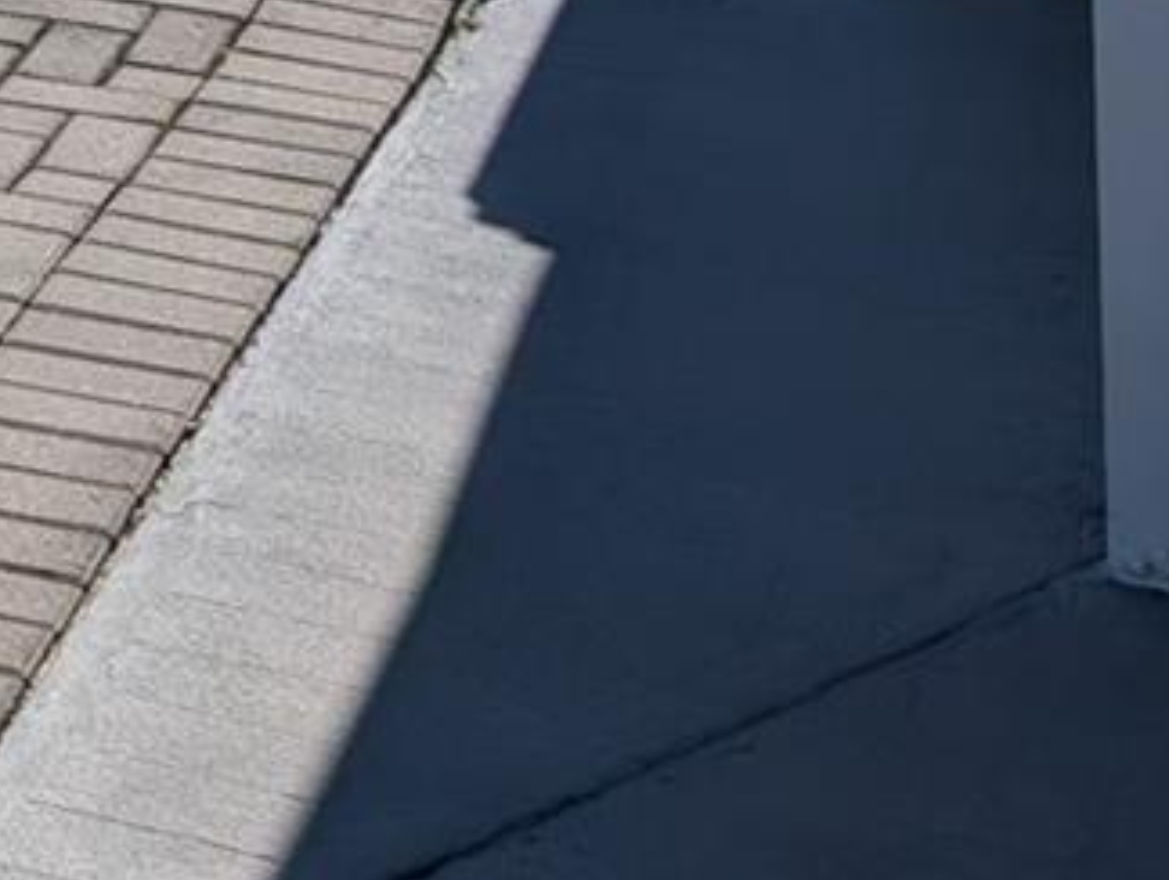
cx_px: -1299
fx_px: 3991
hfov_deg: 13.7
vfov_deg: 10.7
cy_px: -1226
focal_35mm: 118
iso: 21
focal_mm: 6.9
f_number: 1.68
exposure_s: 1/15873
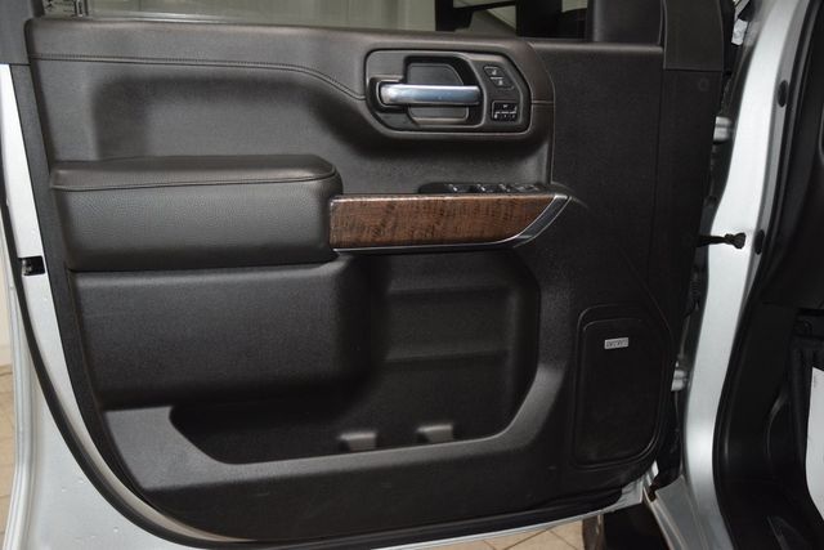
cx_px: 412
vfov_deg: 36.9
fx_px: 824
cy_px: 275
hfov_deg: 53.1
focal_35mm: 36
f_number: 3.8
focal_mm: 24
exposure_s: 1/125
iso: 2000
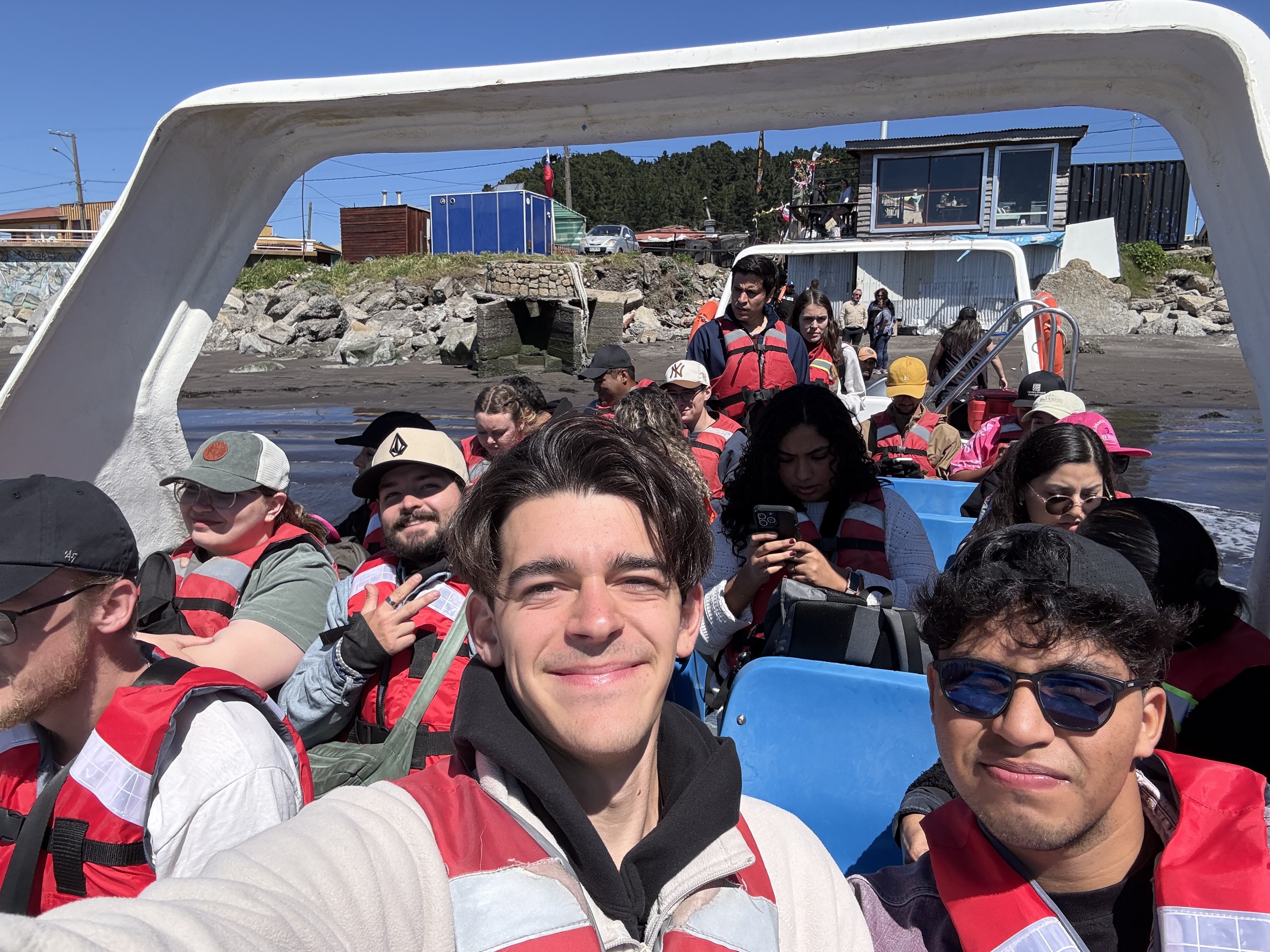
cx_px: 635
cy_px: 476
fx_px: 844
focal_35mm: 23
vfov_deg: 58.9
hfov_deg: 73.9
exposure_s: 1/1255
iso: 25
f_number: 1.9
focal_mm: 2.69
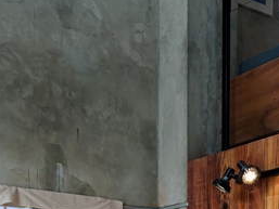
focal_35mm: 81
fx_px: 653
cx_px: 225
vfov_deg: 16.7
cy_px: 303
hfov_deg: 23.7
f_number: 1.5
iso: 50
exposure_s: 1/120
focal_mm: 5.7
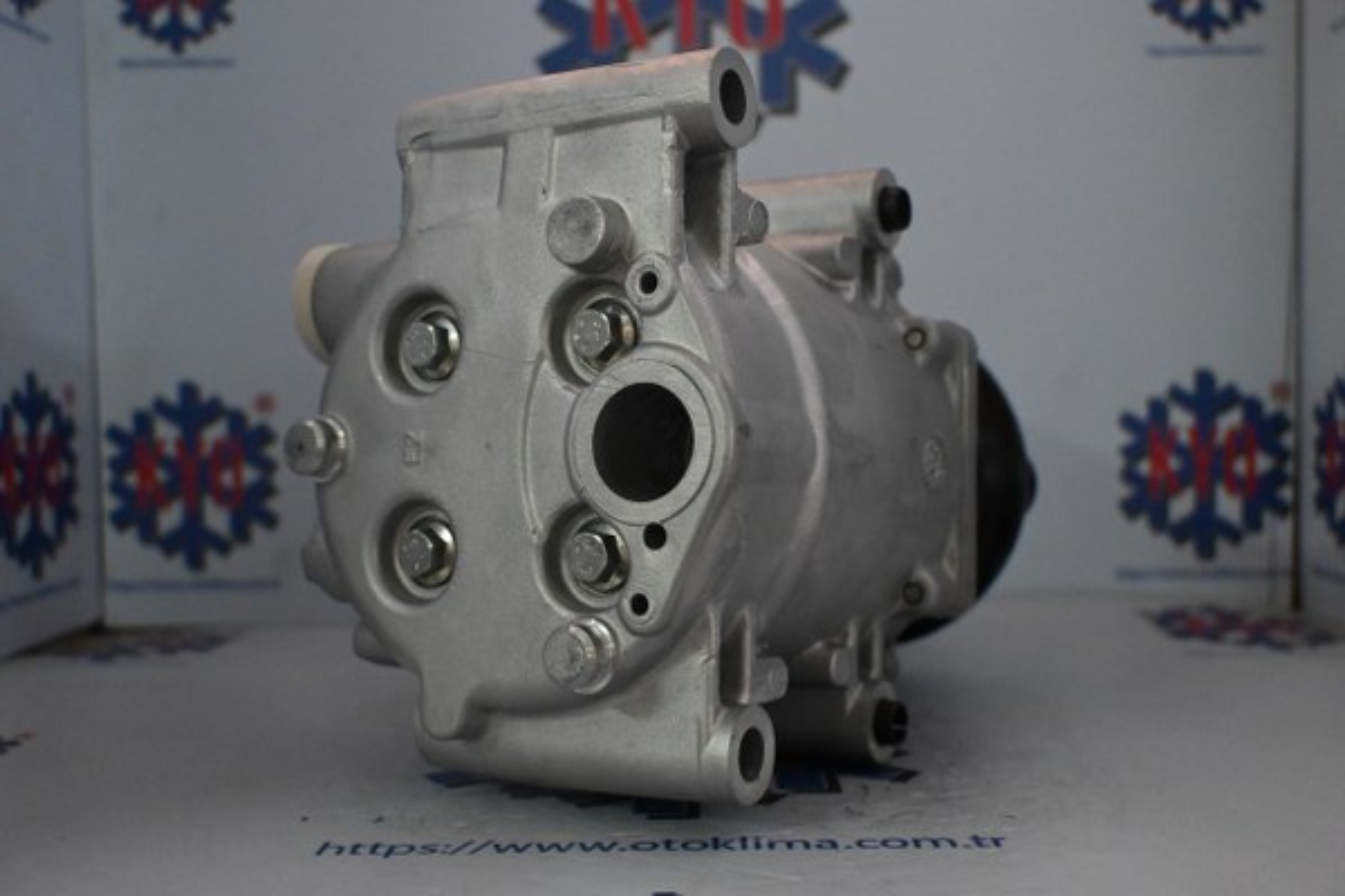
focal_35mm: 38
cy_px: 448
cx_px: 672
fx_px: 1401
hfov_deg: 51.3
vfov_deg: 35.5
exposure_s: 1/60
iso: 3200
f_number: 4.2
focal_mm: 25
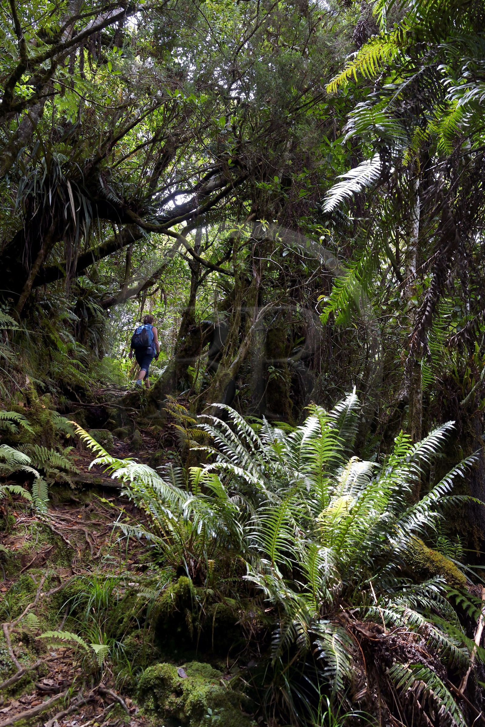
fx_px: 647
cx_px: 242
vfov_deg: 58.7
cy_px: 364
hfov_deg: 41.1
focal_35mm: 32
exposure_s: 1/100
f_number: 8
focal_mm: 32
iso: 800
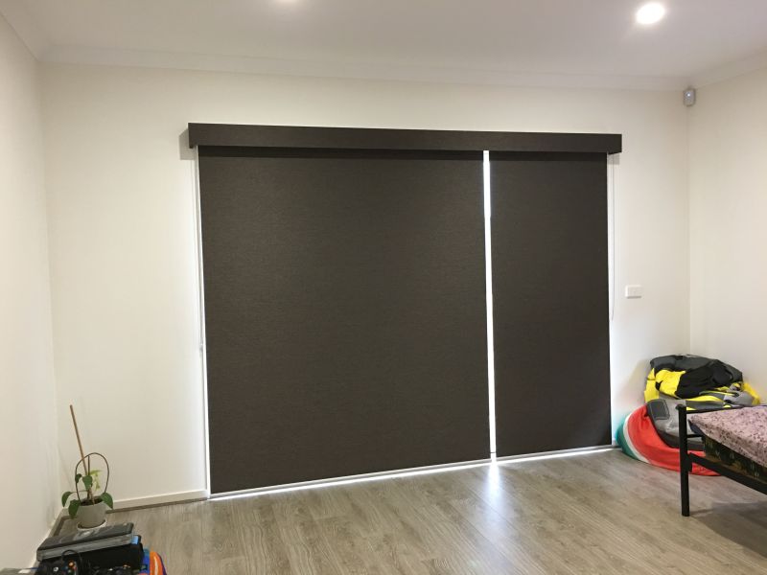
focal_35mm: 29
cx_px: 384
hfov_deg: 61.7
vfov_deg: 48.2
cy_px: 288
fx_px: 643
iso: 100
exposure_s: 1/17
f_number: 2.2
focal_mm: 4.15
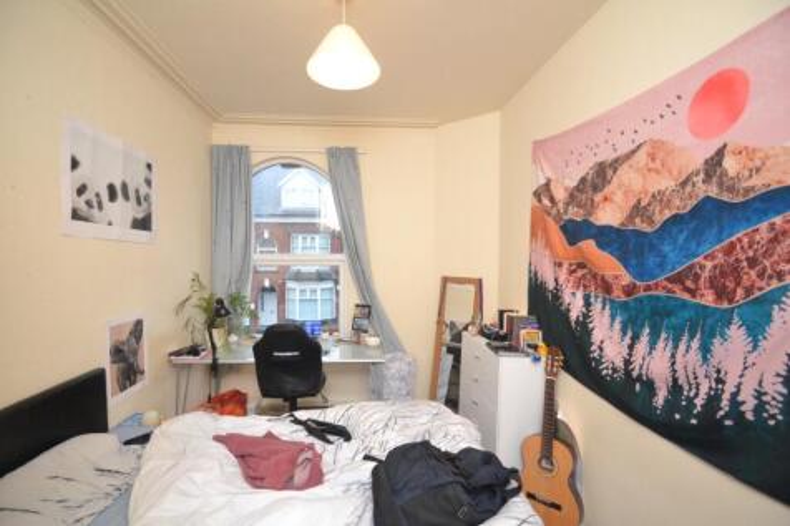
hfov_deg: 100.4
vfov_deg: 77.3
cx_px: 395
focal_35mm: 15
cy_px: 263
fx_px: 329
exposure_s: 1/160
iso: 1600
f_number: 3.5
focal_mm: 10
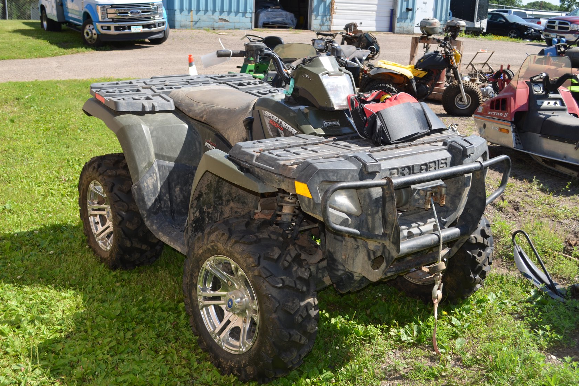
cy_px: 191
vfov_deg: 33.4
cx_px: 295
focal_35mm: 40
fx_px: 643
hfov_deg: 48.5
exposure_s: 1/200
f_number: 7.1
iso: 100
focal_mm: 26
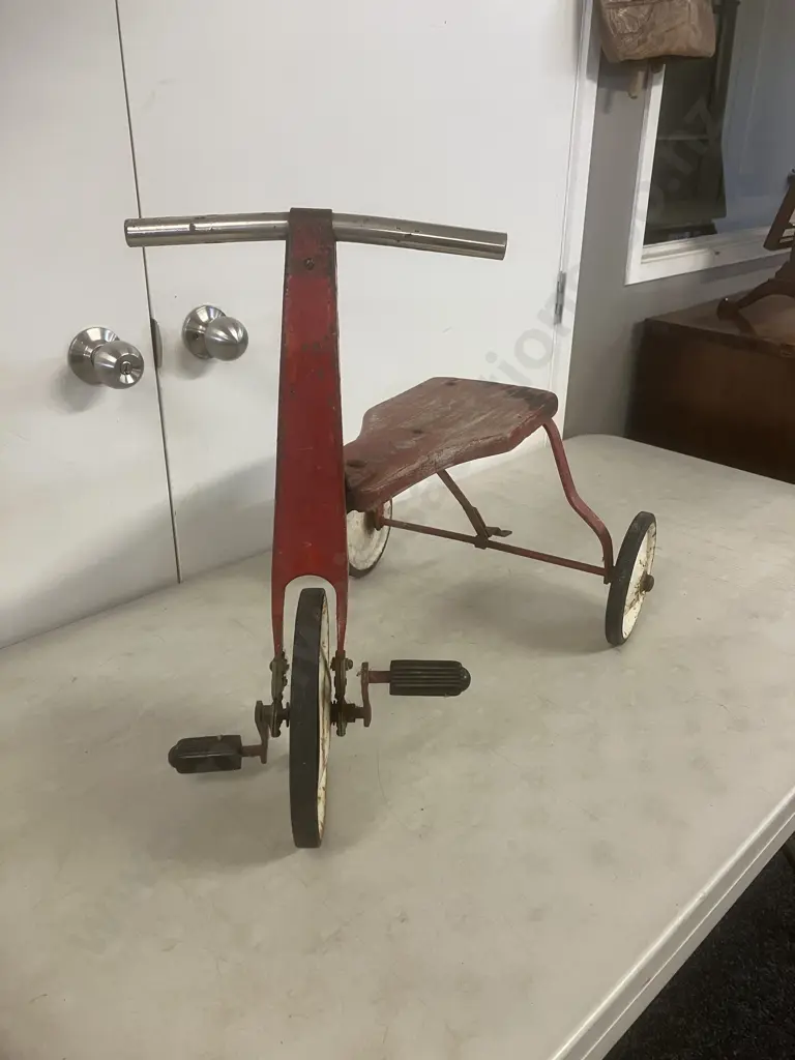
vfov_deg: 63.4
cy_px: 530
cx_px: 398
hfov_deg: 49.7
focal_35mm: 28
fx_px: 857
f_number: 1.8
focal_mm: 3.99
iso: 100
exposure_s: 1/50
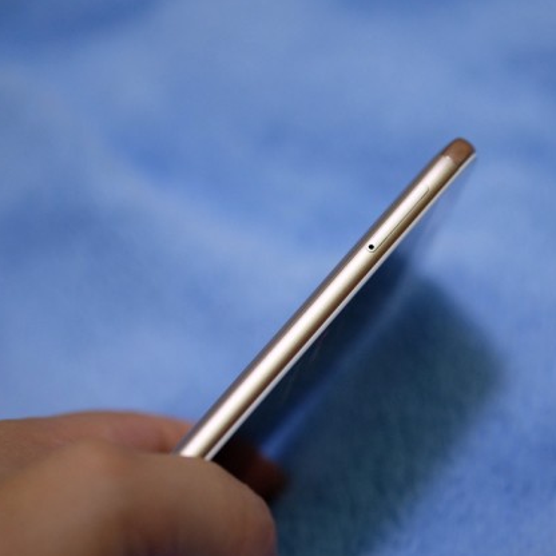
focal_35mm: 118
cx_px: 348
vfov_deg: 14.8
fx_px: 2144
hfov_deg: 14.8
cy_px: 283
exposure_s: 1/90
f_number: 2.4
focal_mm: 60
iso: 2000
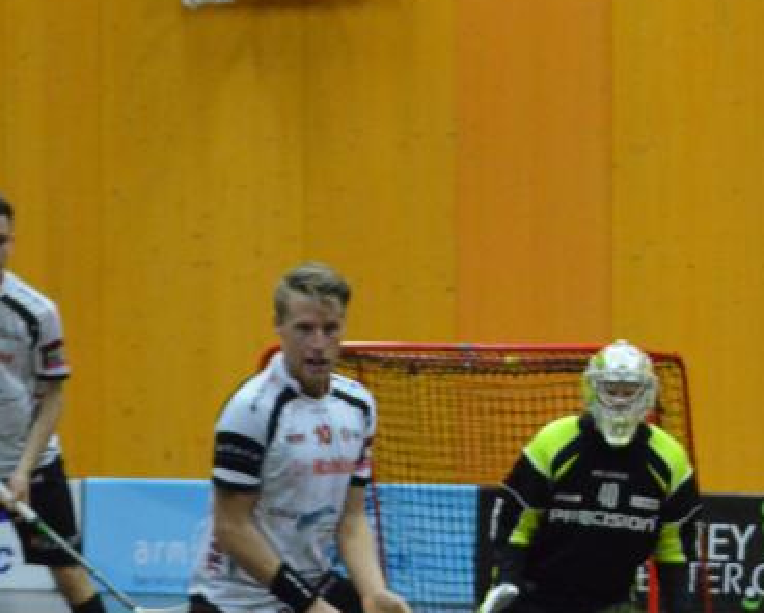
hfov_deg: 7.2
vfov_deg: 5.8
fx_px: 6042
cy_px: 524
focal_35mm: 267
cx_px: 953
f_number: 4
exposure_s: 1/320
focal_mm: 70
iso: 5000
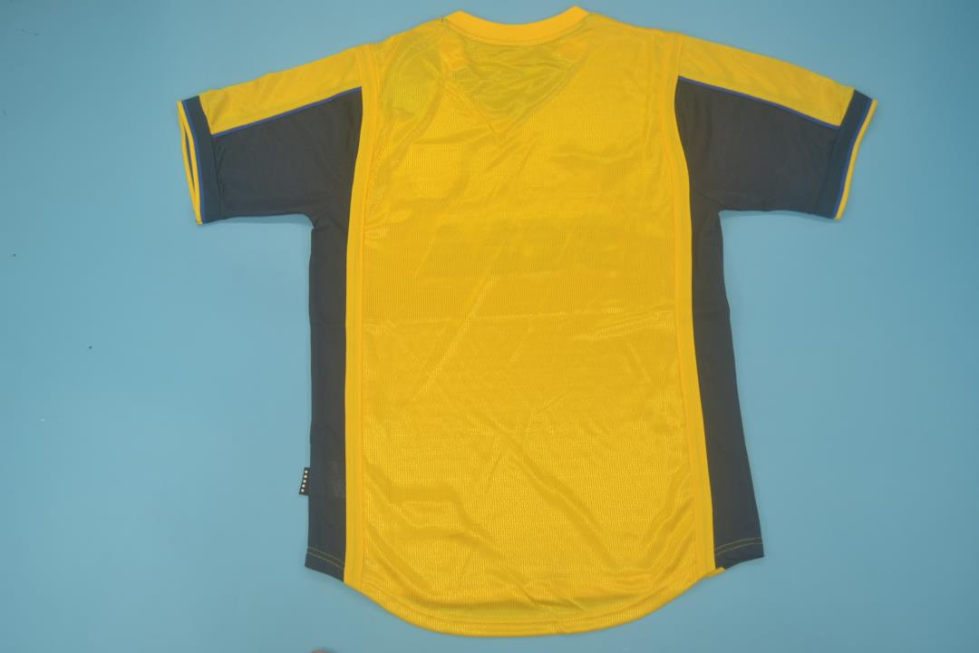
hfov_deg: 57.2
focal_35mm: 33
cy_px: 326
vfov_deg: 40.0
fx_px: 897
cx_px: 490
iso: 200
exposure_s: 1/125
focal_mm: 22
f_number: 4
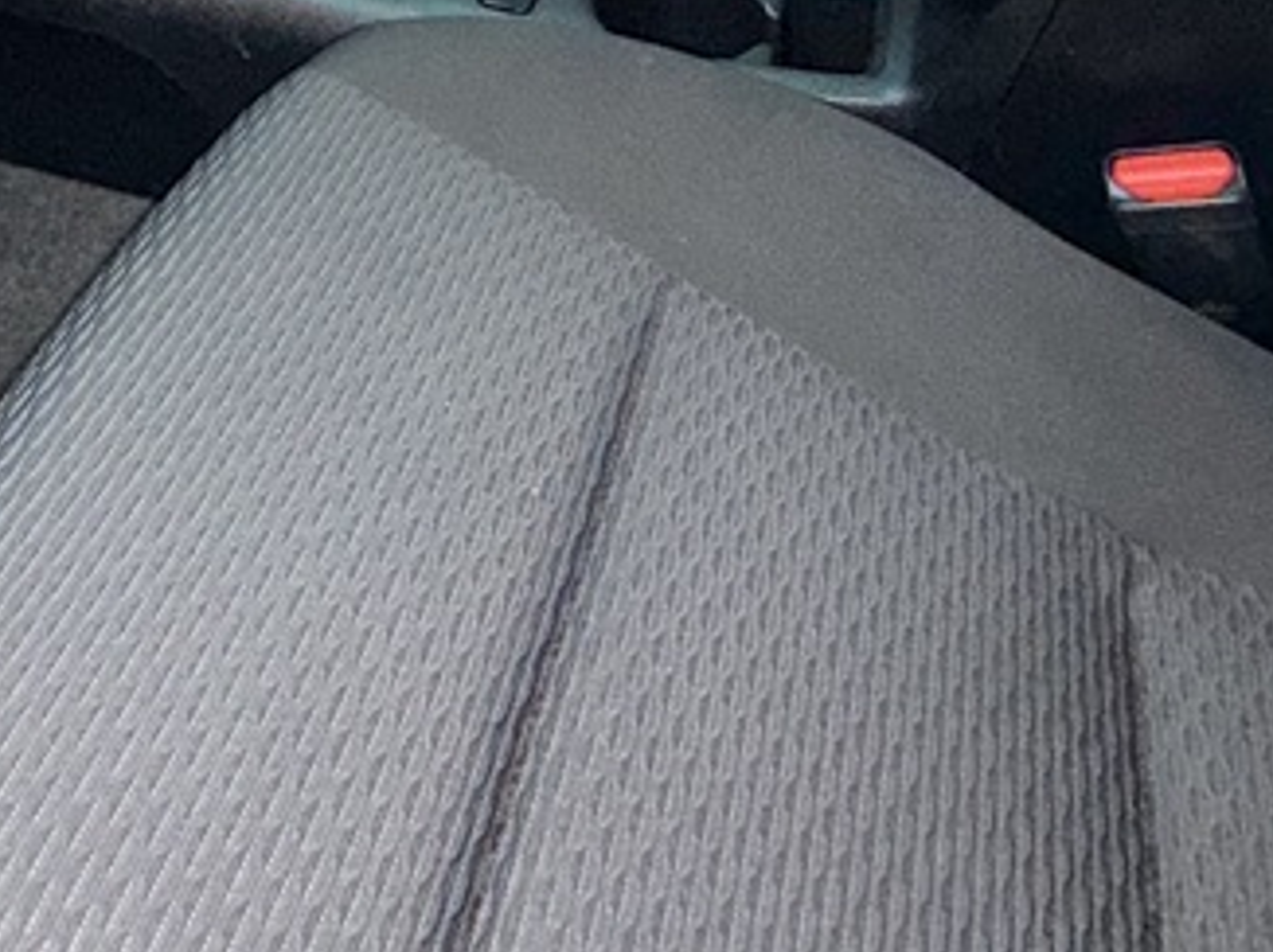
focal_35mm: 44
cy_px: -414
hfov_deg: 41.5
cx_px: 293
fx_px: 1617
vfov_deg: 25.8
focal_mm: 2.22
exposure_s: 1/50
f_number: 2.2
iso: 200
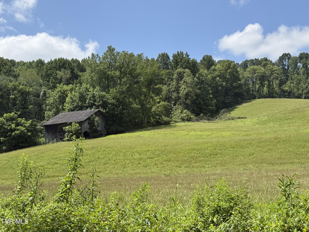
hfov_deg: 39.7
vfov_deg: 30.3
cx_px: 154
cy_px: 116
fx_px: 428
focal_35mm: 48
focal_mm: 6.76
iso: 80
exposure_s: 1/3891
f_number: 1.78
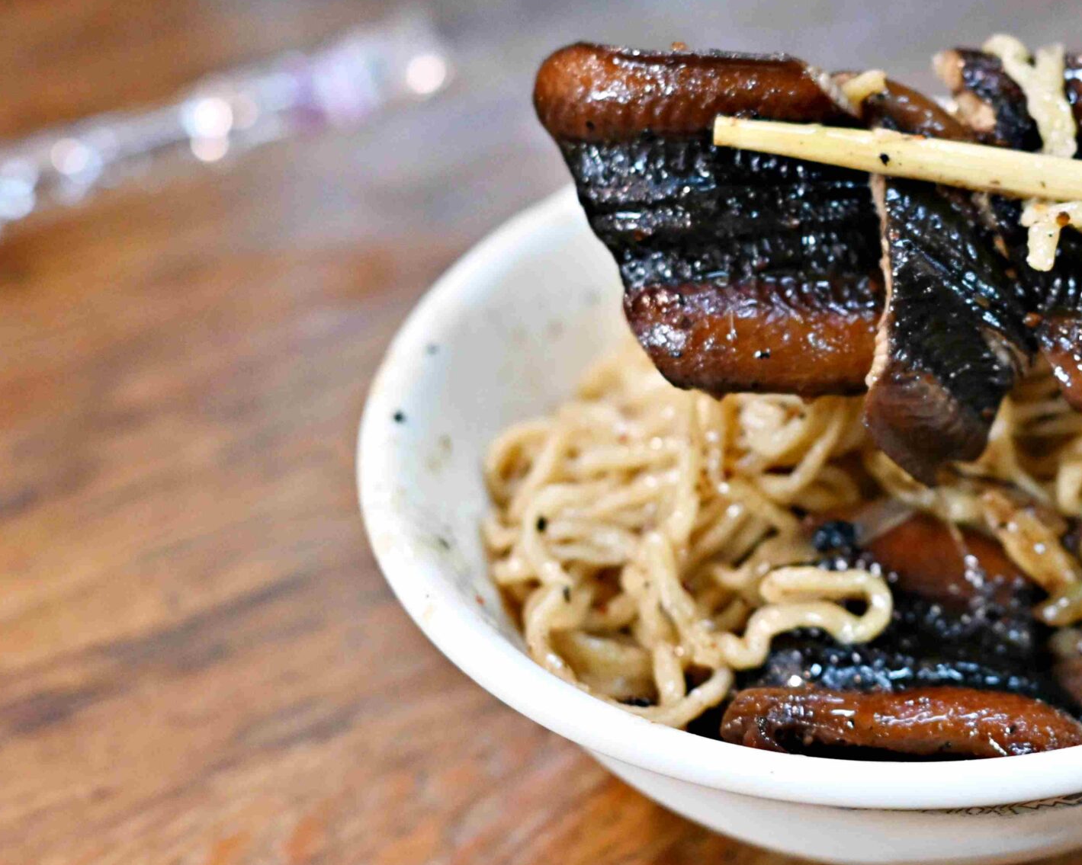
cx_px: 872
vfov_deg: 12.1
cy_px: 266
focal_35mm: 127
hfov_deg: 15.1
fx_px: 4067
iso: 1800
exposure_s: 1/200
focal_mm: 50
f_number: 2.5
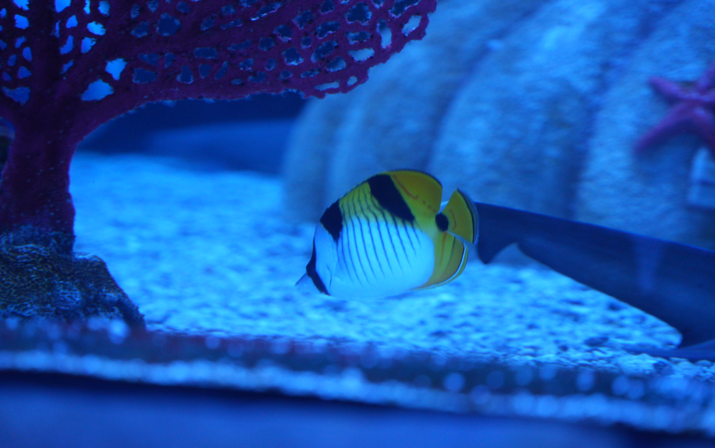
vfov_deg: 18.1
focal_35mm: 72
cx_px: 358
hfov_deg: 28.6
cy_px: 224
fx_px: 1403
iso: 2500
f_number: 2.8
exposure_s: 1/400
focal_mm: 70
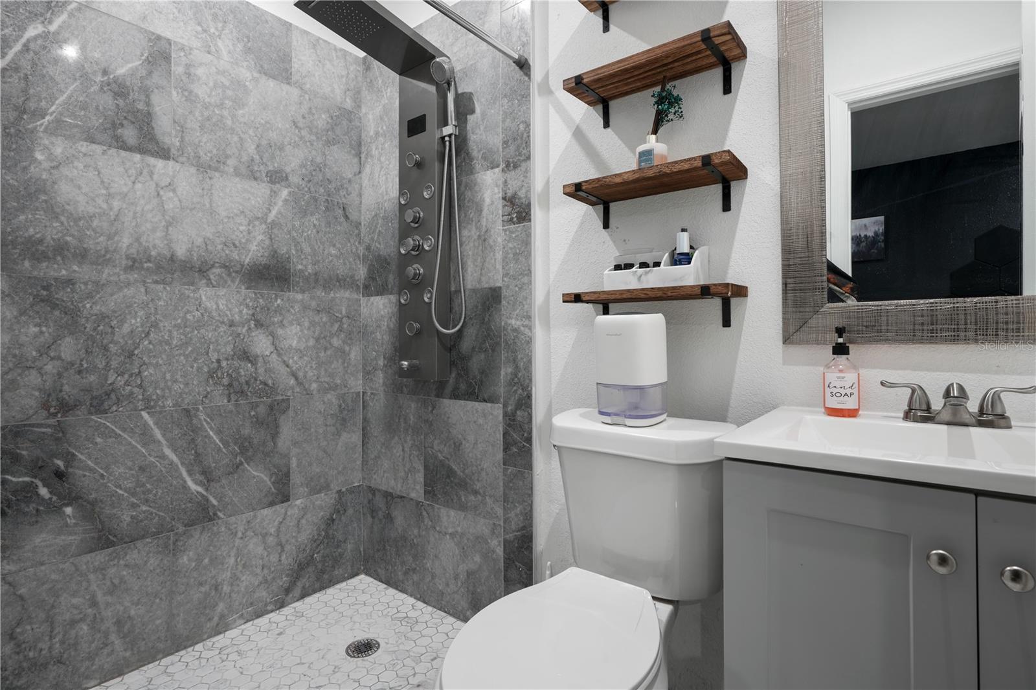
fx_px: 518
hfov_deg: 90.0
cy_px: 345
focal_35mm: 18
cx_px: 518
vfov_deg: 67.4
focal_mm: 18
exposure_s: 5
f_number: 9
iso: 100
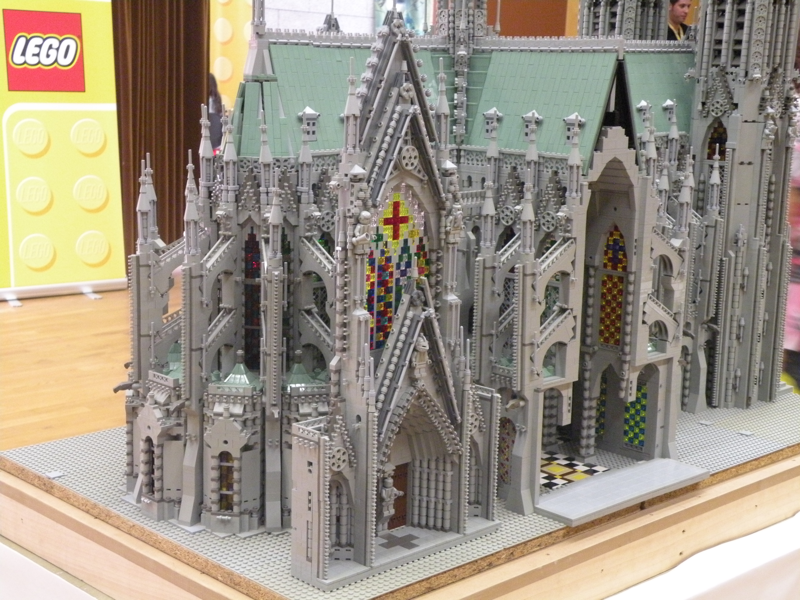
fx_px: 1294
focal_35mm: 56
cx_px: 400
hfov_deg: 34.3
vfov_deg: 26.1
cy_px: 300
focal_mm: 9.8
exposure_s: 1/21.8
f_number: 3.5
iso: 400
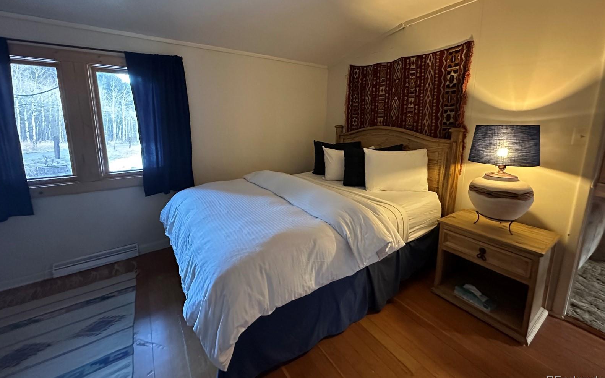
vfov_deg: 74.3
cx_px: 303
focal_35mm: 15
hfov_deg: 101.5
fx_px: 247
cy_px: 159
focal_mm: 2.22
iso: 1250
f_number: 2.2
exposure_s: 1/60
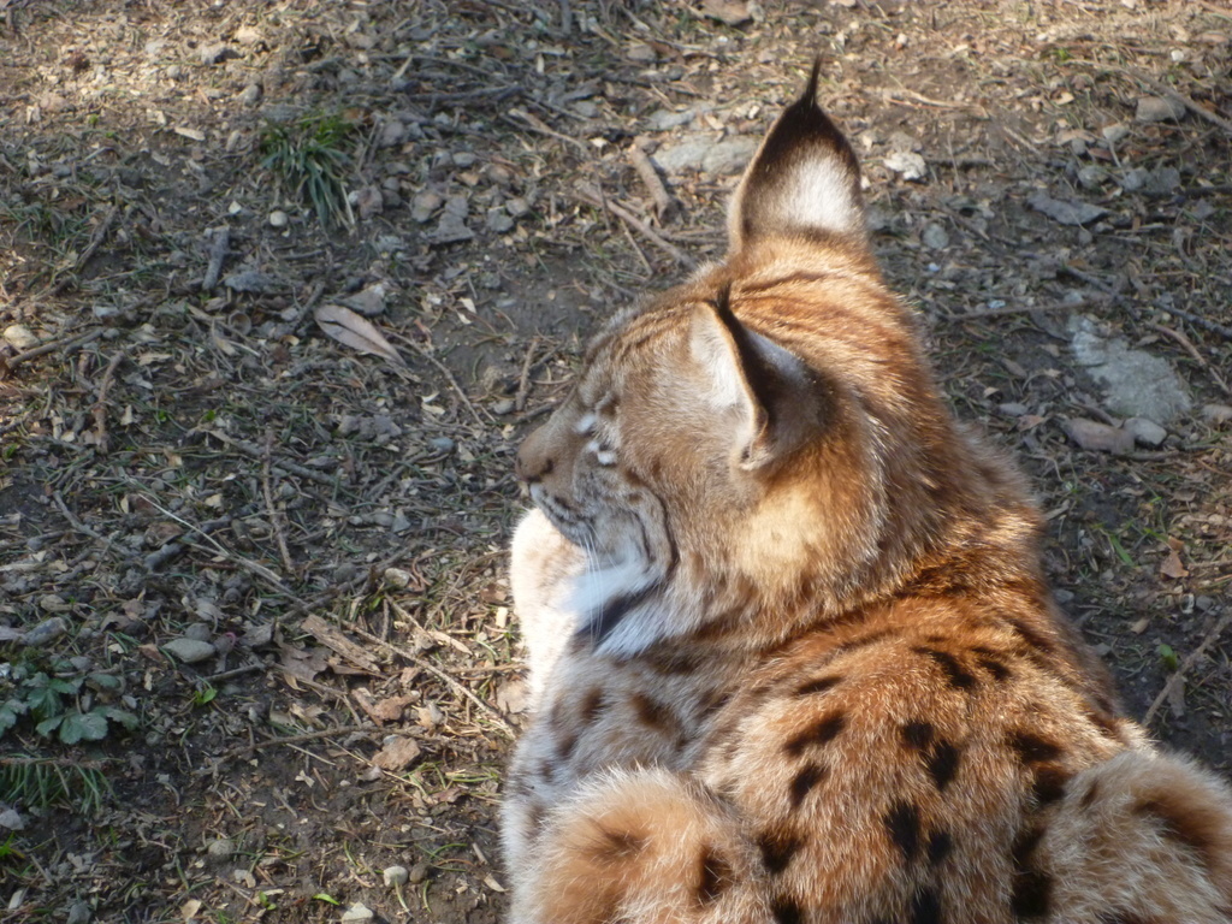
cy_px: 462
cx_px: 616
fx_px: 4983
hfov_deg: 14.1
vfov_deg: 10.6
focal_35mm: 140
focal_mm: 25
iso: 250
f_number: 6.9
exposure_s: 1/125
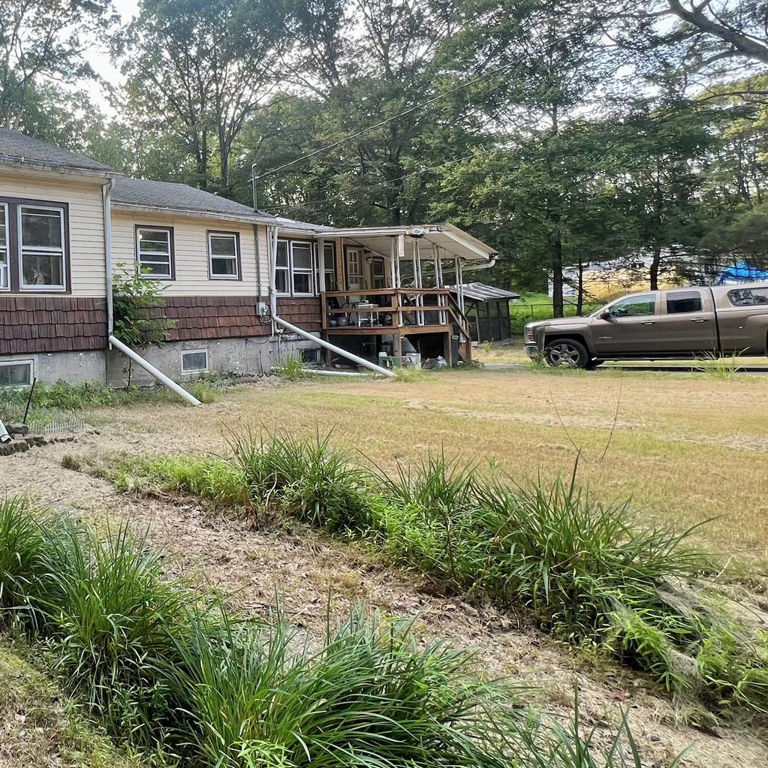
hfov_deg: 55.3
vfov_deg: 66.5
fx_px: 577
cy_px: 300
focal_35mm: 23
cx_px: 36
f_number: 1.8
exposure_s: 1/99
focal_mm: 1.57
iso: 32
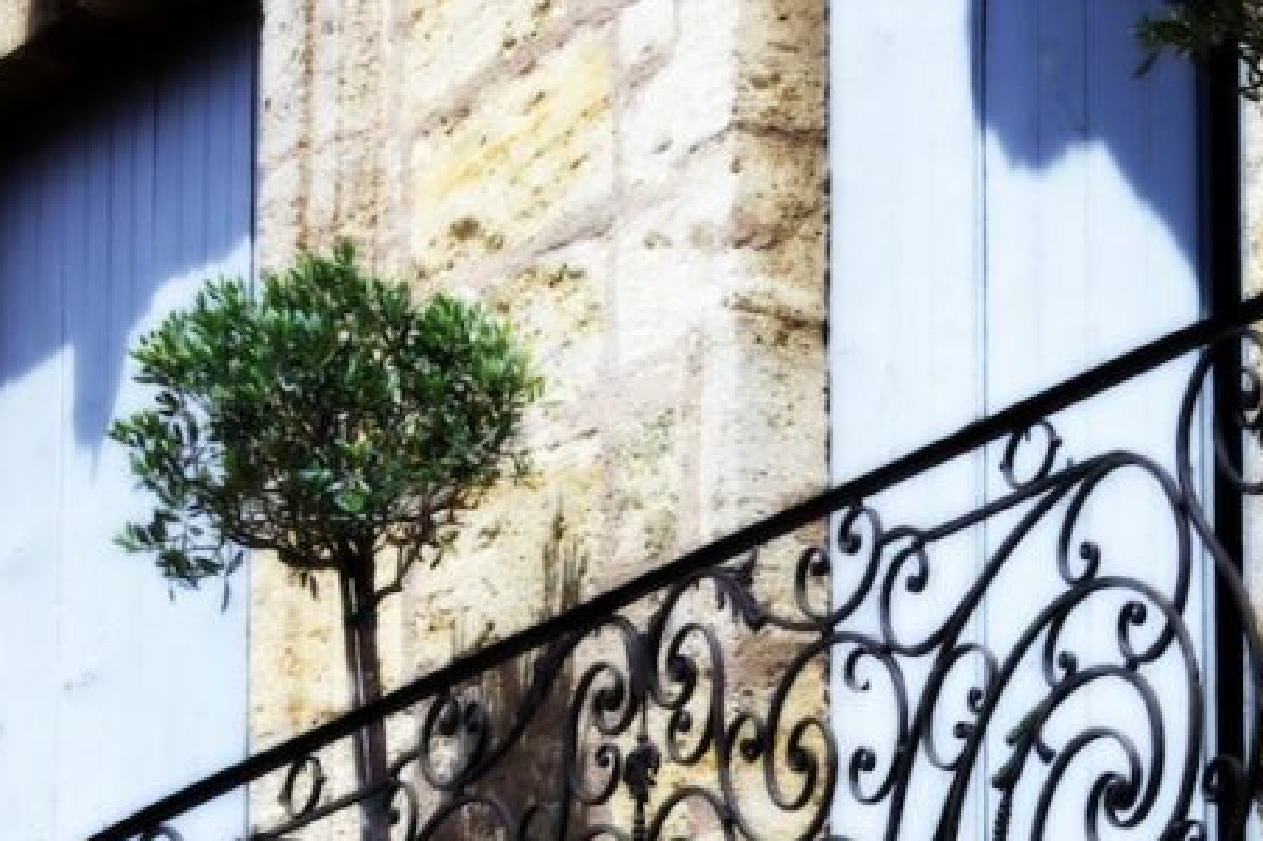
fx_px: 8346
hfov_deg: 8.6
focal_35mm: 238
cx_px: 970
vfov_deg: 5.8
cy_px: 616
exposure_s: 1/250
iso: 200
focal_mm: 70
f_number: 11
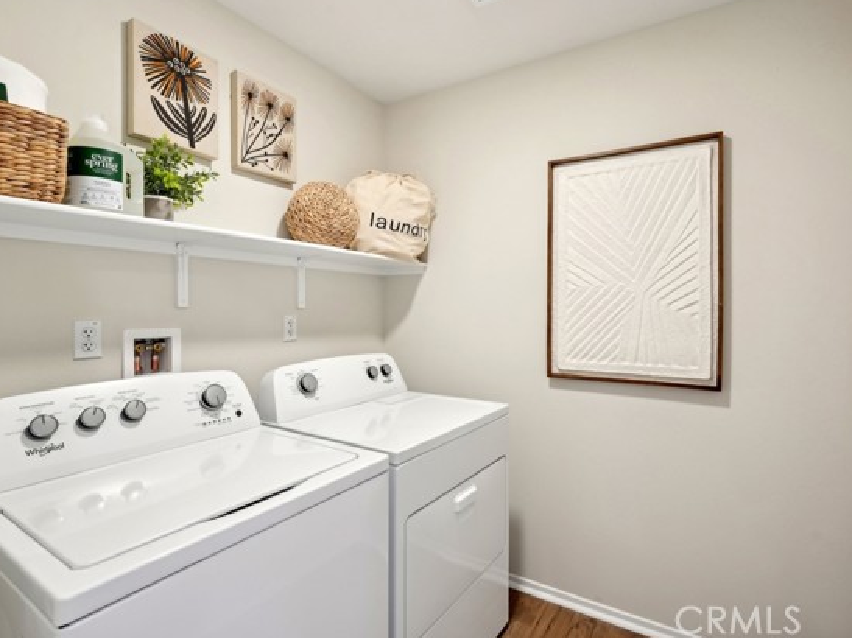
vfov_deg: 71.6
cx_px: 435
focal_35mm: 18
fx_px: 443
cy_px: 311
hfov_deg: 87.8
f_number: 8
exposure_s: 1/15
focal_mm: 16
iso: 400
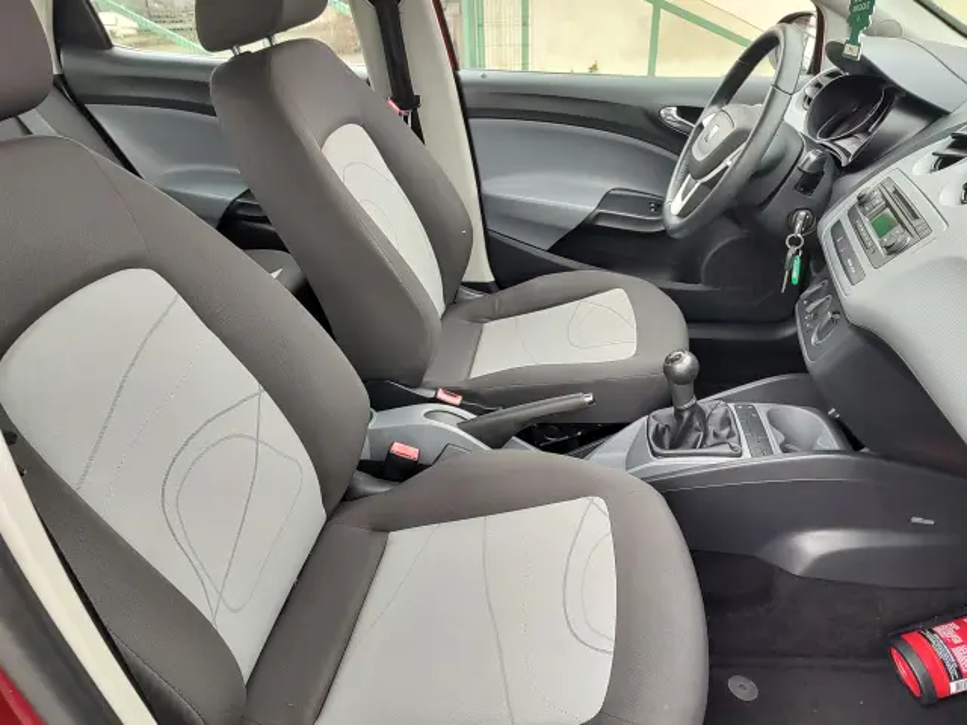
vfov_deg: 58.9
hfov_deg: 73.9
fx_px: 643
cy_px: 362
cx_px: 484
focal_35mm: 23
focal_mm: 5.56
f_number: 1.8
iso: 100
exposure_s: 1/107
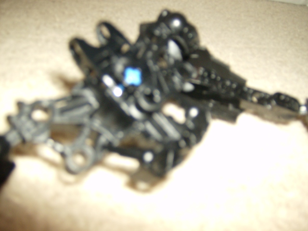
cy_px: 116
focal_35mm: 36
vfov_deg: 39.7
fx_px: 320
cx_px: 154
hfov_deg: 51.4
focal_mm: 6
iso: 200
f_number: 2.8
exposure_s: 1/60
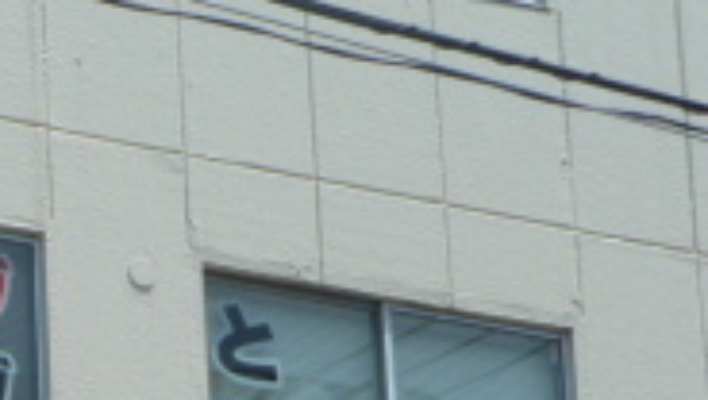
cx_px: -404
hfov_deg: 9.4
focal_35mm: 223
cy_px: 892
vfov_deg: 5.3
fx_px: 4191
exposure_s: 1/500
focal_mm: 9.7
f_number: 5
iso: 80
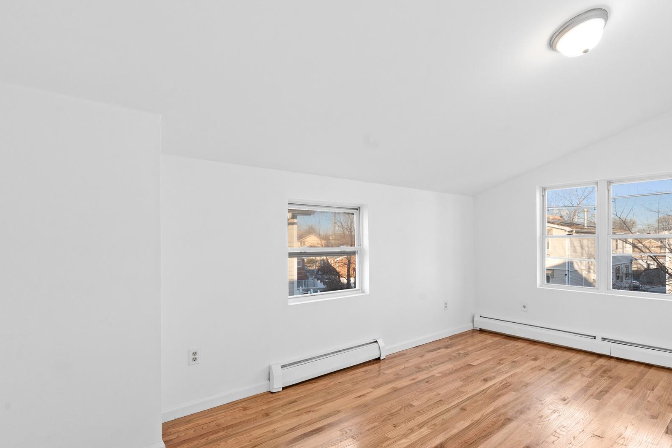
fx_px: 336
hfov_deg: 89.9
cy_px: 238
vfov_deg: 67.3
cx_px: 355
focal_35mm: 18
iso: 640
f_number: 10
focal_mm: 14
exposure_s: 1/13
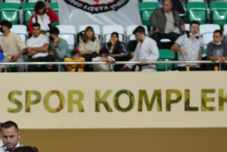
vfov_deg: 7.1
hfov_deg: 10.6
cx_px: 8
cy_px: 176
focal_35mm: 192
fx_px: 1211
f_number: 2.8
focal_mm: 70
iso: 2500
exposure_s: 1/800
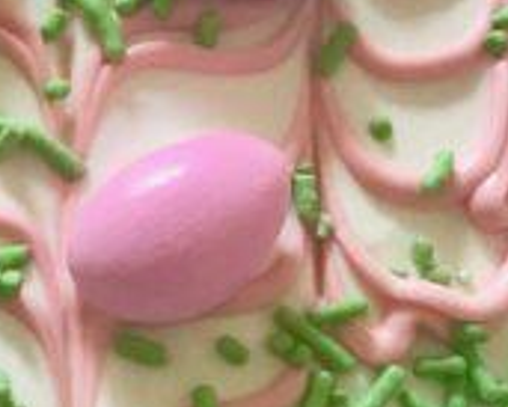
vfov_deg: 13.8
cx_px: -230
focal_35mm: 112
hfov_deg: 15.9
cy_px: 229
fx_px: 1685
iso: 40
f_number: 1.8
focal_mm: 3.99
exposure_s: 1/24
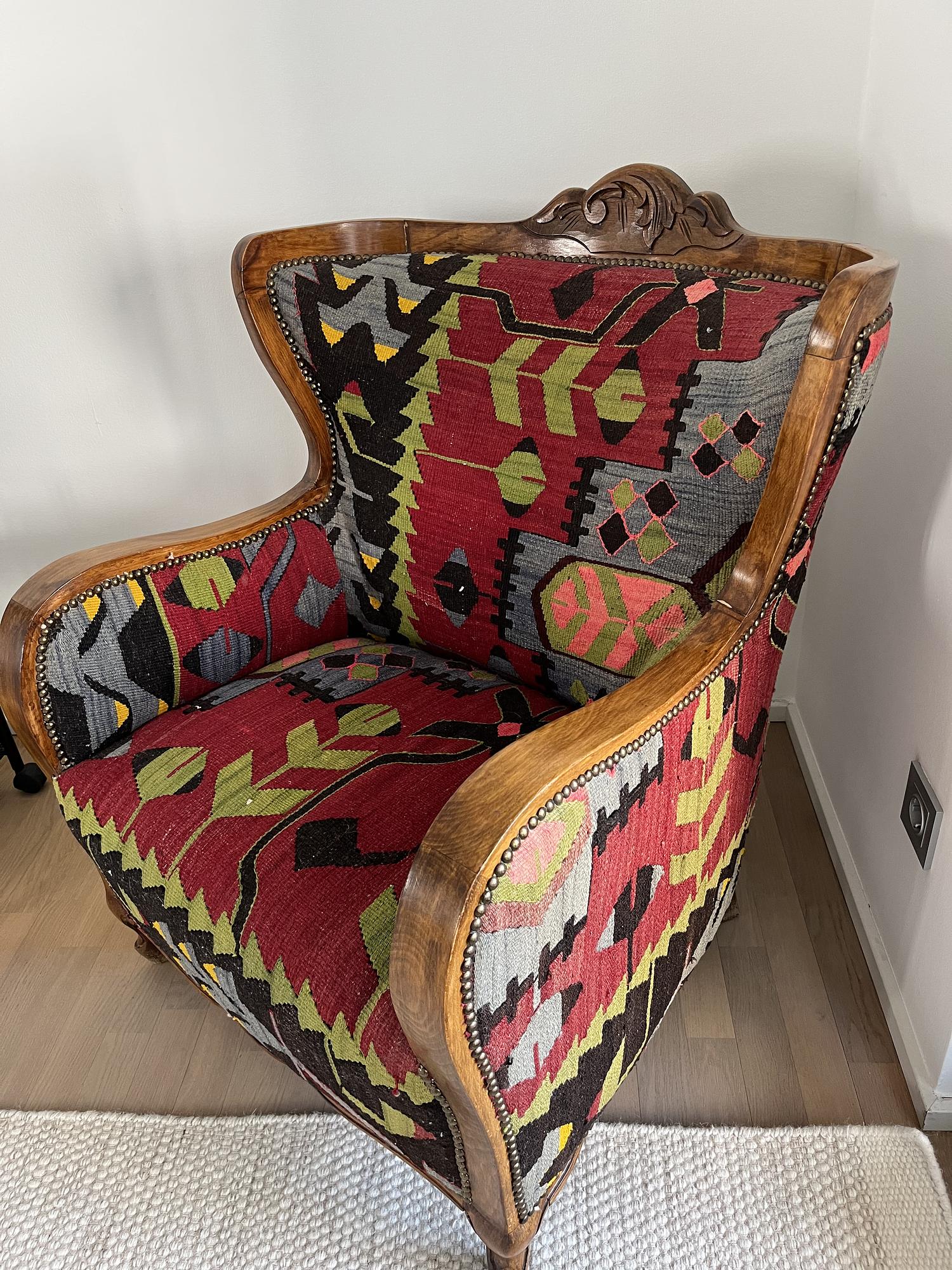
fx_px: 953
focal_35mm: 26
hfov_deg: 53.1
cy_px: 635
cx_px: 476
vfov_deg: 67.3
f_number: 1.6
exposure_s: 1/73
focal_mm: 5.1
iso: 125
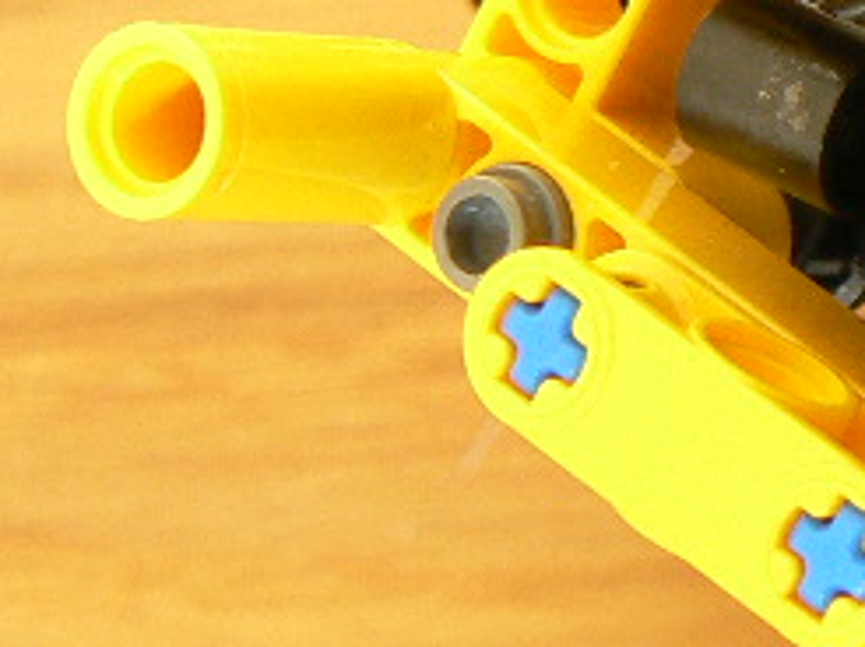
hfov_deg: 8.1
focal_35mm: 242
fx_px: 6041
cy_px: -169
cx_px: 1051
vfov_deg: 6.1
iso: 100
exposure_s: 1.3
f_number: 4
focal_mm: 11.4
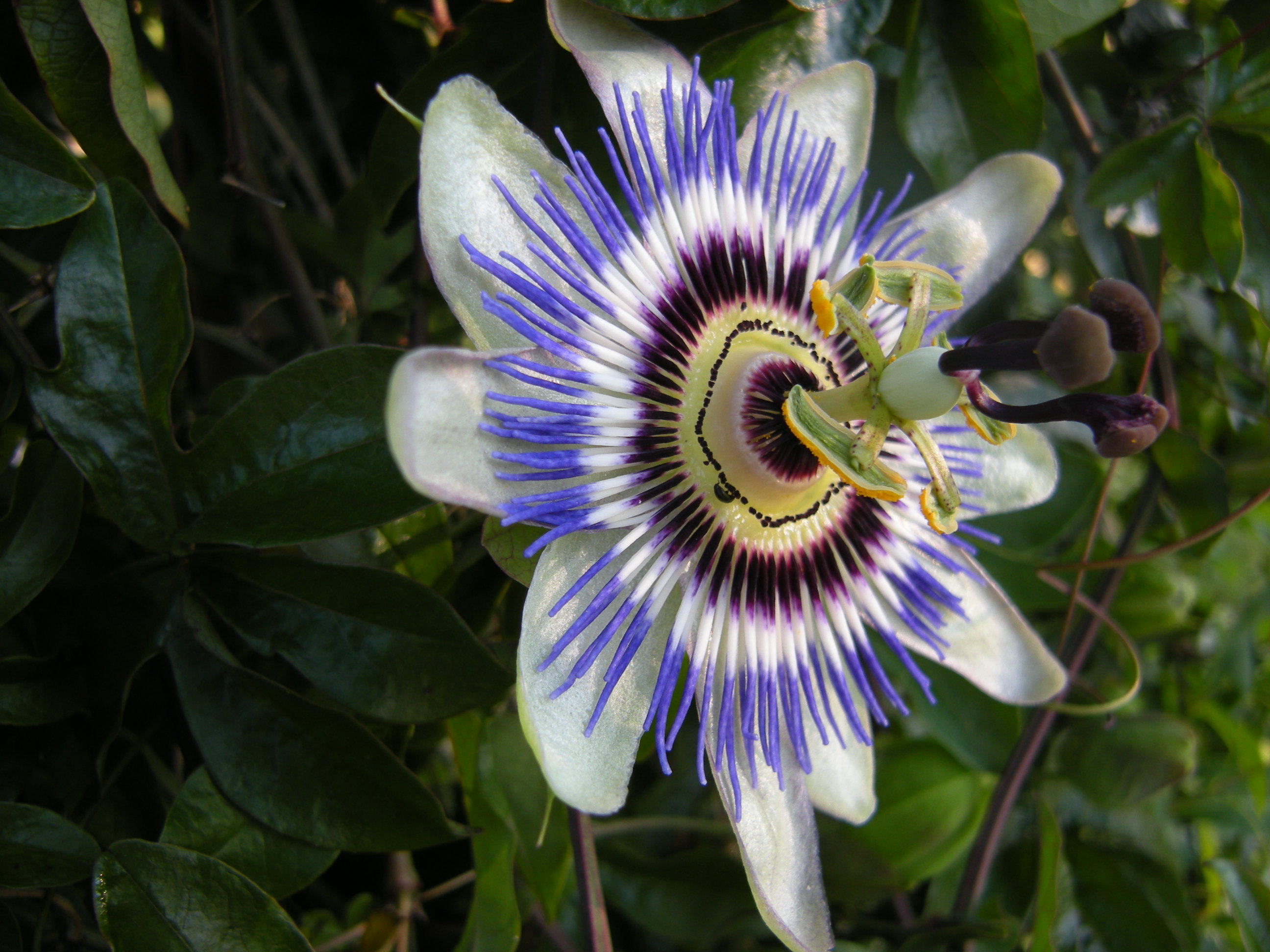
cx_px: 635
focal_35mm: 28
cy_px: 476
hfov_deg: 63.4
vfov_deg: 49.7
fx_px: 1027
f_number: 2.8
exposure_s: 1/116
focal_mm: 4.7
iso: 64
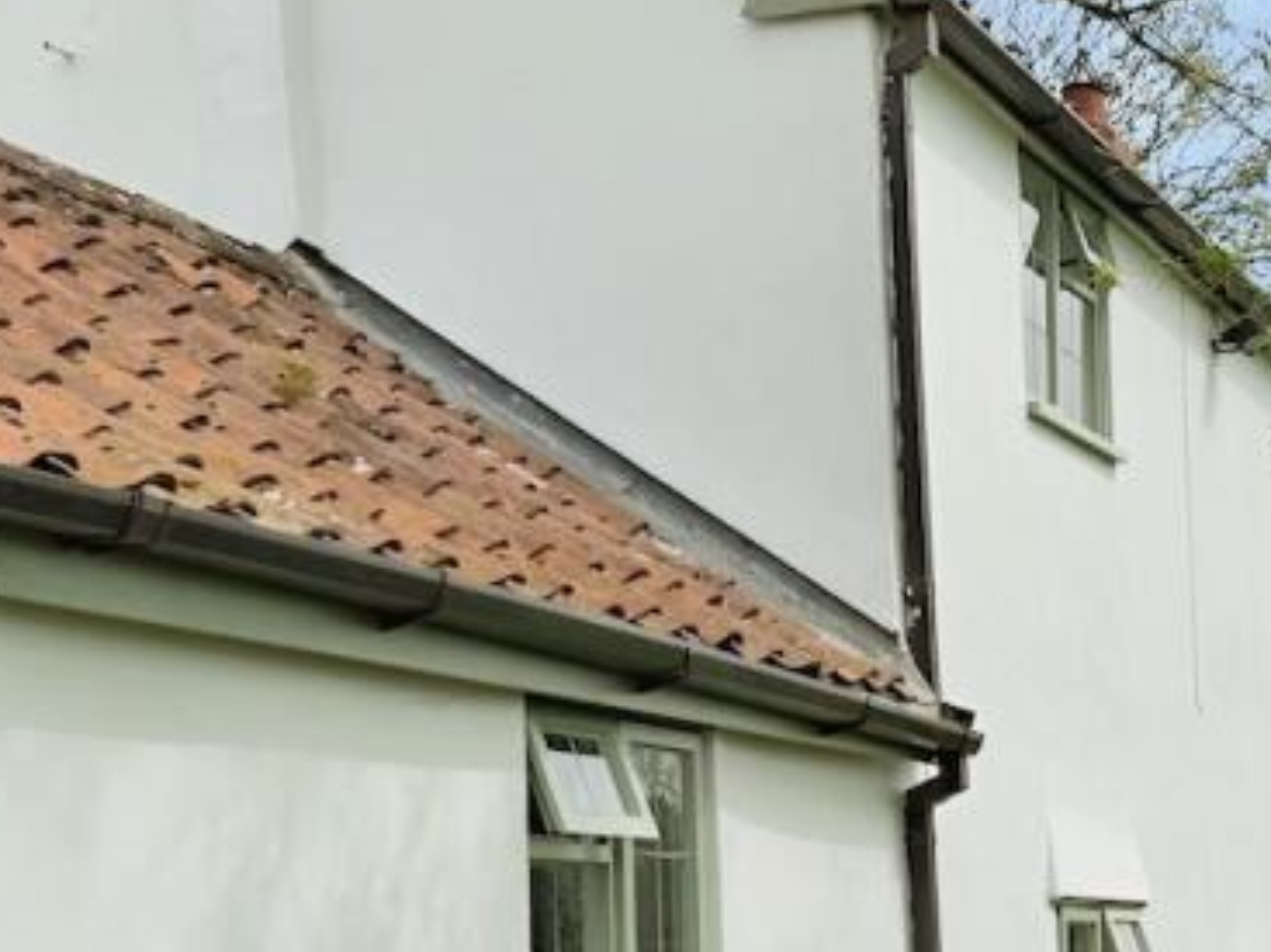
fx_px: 2459
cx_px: 1365
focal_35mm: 67
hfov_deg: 26.8
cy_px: 1290
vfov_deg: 19.9
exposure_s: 1/4975
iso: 80
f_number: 1.78
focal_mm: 6.76
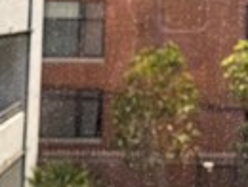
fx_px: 847
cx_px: 225
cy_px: -55
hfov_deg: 16.4
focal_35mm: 118
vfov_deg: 12.2
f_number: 1.78
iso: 80
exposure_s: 1/822
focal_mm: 6.76
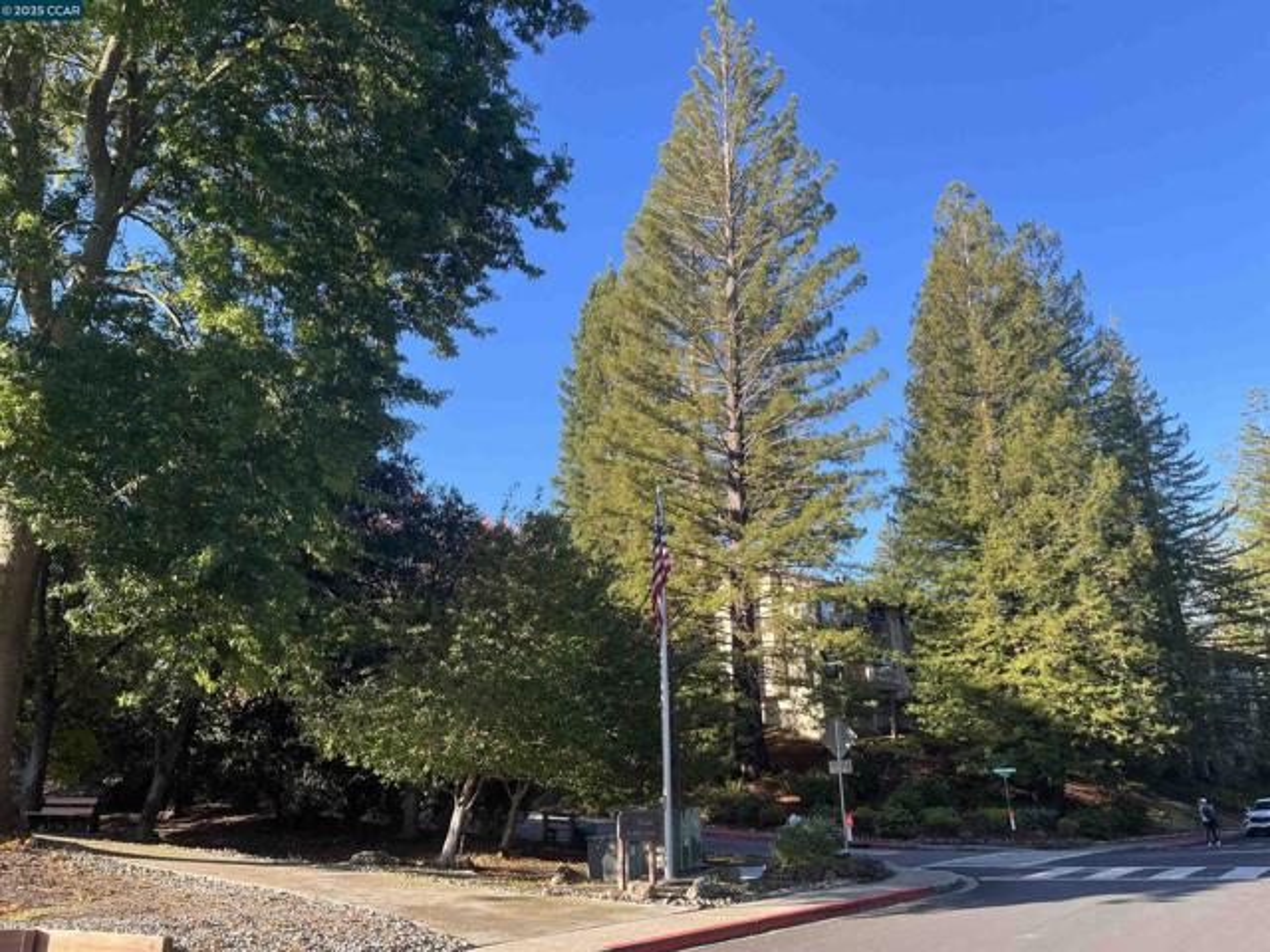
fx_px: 954
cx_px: 635
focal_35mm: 26
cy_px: 476
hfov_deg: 67.3
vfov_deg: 53.1
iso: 50
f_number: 1.6
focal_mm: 5.1
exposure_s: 1/787
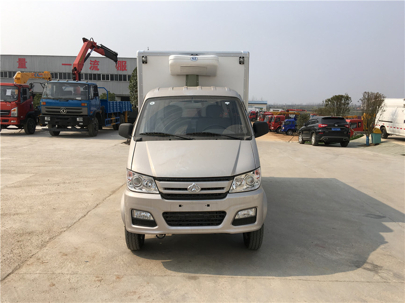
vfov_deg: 48.2
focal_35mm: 29
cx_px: 202
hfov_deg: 61.7
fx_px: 339
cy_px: 152
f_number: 2.2
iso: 25
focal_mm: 4.15
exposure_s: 1/1538
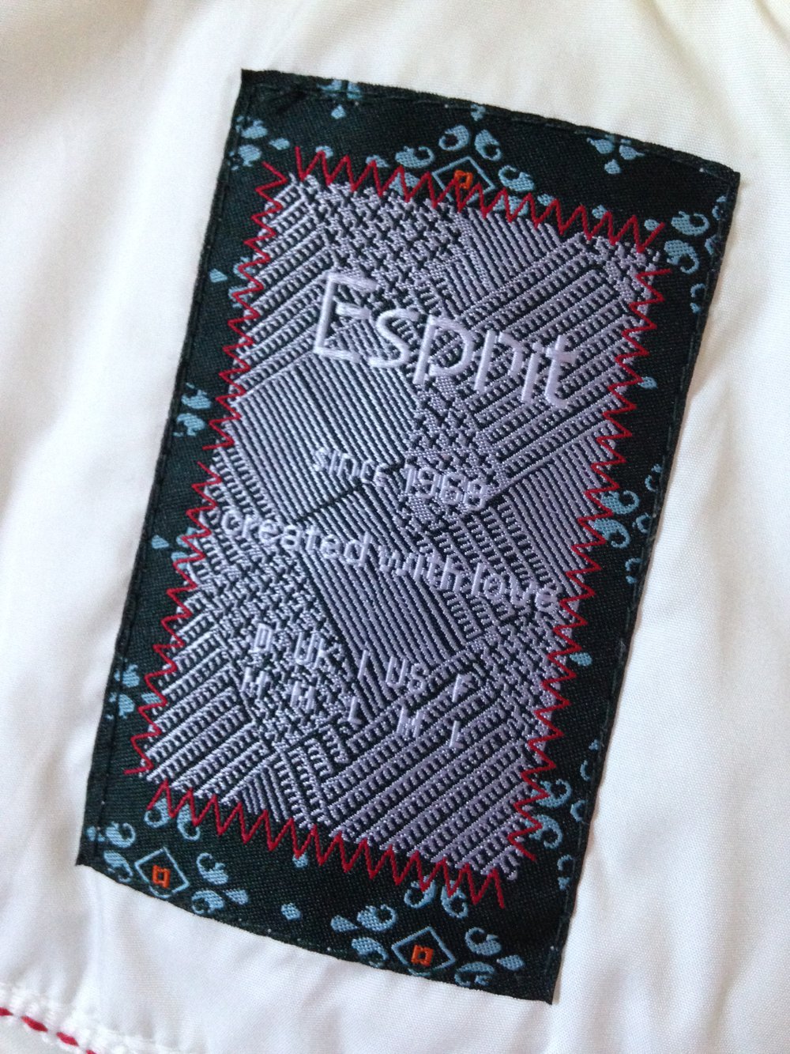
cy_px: 527
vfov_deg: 55.3
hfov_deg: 43.0
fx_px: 1004
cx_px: 395
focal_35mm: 33
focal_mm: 4.12
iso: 400
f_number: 2.4
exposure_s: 1/17
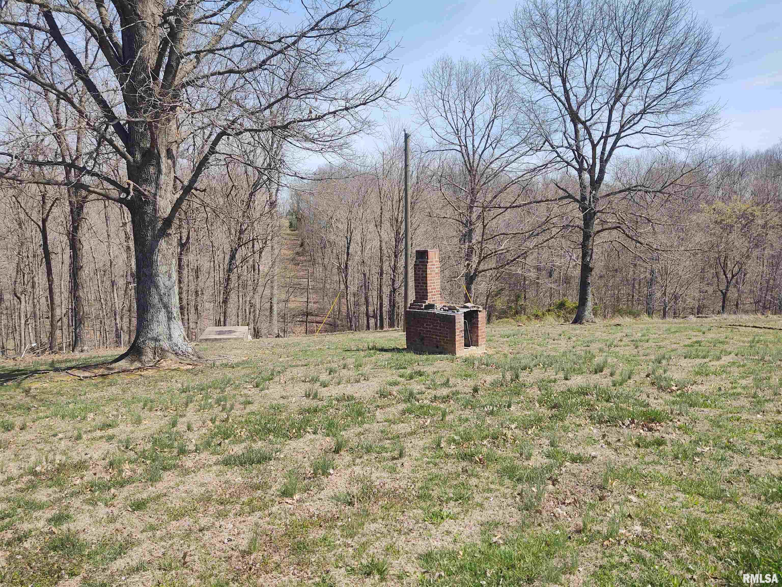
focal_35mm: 27
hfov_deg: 65.3
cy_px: 294
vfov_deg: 51.4
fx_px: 610
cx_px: 391
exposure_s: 1/3173
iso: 100
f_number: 1.7
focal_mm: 4.75
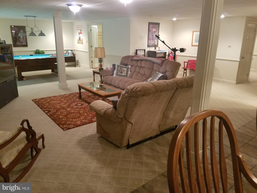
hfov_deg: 67.3
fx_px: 193
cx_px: 128
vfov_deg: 53.1
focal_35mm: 26
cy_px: 96
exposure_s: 1/12
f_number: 1.7
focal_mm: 4.2
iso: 200
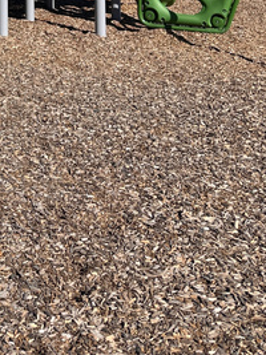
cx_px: -73
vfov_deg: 23.5
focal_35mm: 69
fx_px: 708
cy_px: -152
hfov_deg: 19.7
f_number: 1.78
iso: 80
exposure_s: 1/5000
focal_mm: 6.86
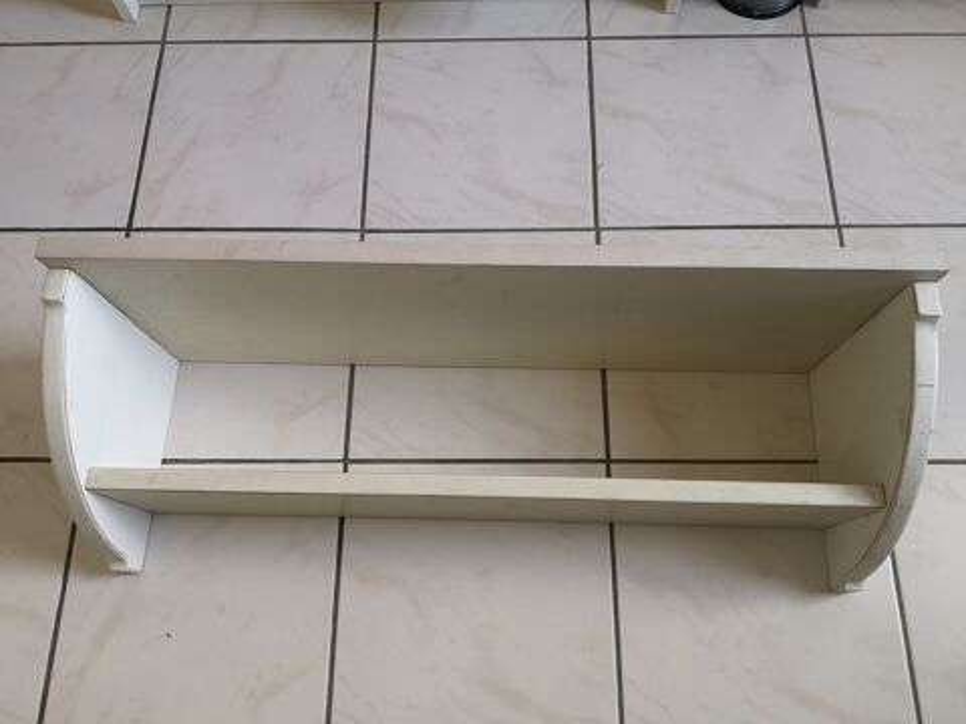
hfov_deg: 65.3
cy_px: 362
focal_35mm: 27
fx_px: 753
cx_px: 483
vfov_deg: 51.4
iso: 200
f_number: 1.8
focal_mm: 5.58
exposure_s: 1/33.3
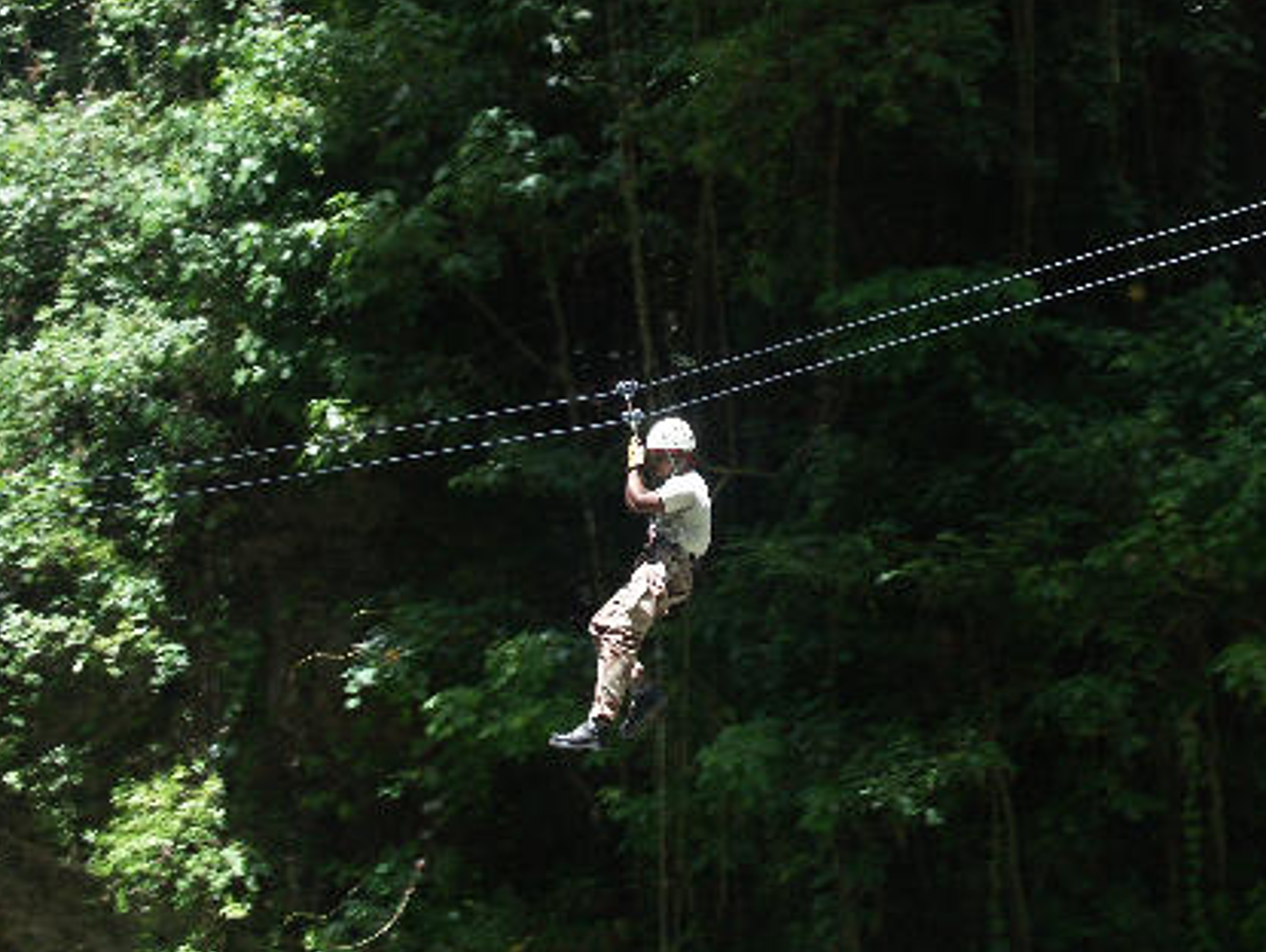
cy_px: 424
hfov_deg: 22.7
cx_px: 700
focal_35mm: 86
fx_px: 3148
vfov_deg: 17.2
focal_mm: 16.66
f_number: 5
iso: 100
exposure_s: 1/200
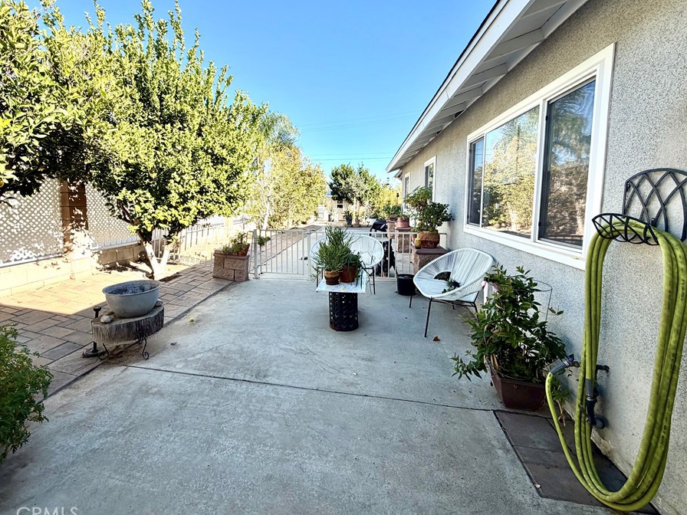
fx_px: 318
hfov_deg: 94.1
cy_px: 231
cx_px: 303
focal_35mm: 16
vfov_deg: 77.9
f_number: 2.2
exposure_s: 1/545
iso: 40
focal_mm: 2.22
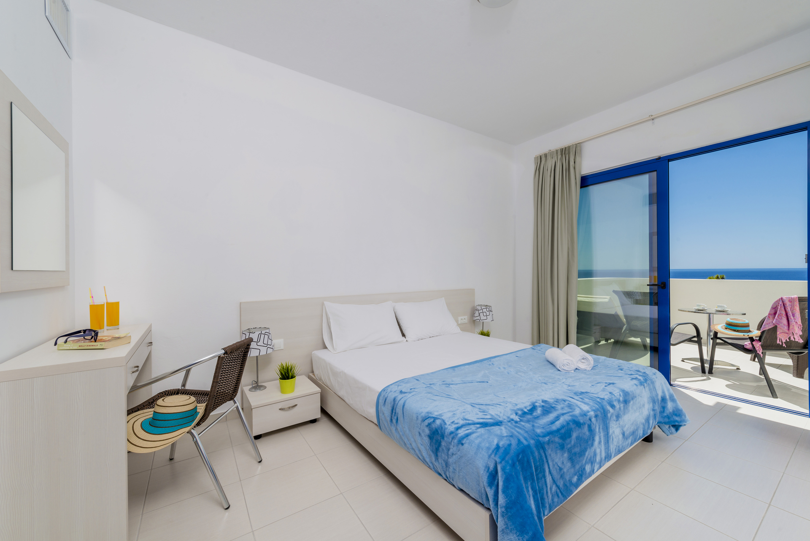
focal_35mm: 14
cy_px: 270
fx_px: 315
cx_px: 405
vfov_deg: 81.2
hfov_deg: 104.2
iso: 100
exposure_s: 1/125
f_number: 13
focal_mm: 14
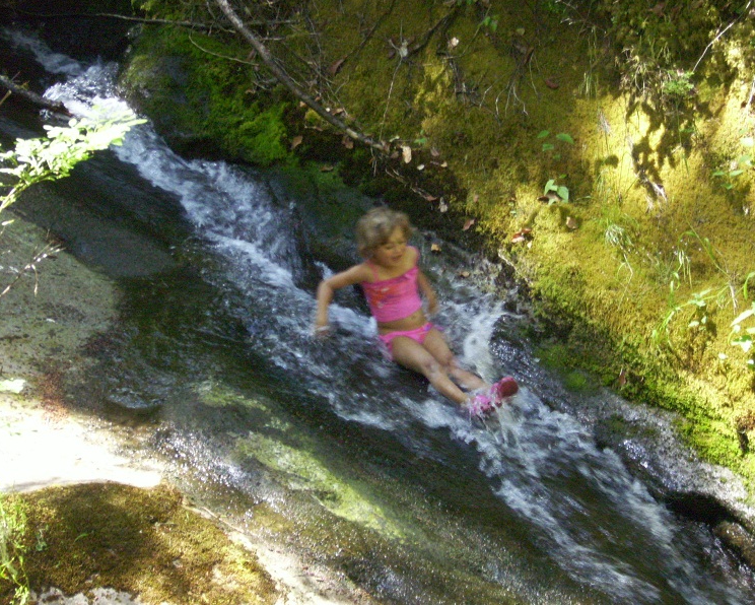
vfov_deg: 14.4
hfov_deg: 17.9
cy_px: 302
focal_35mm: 107
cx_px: 384
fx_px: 2392
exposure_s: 1/60
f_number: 5.6
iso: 400
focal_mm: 17.1
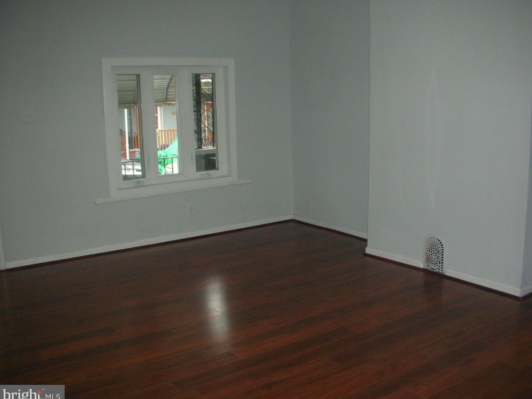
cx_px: 271
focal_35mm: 36
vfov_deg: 39.7
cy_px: 202
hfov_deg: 51.4
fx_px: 553
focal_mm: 5.8
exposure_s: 1/60.1
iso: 176
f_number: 3
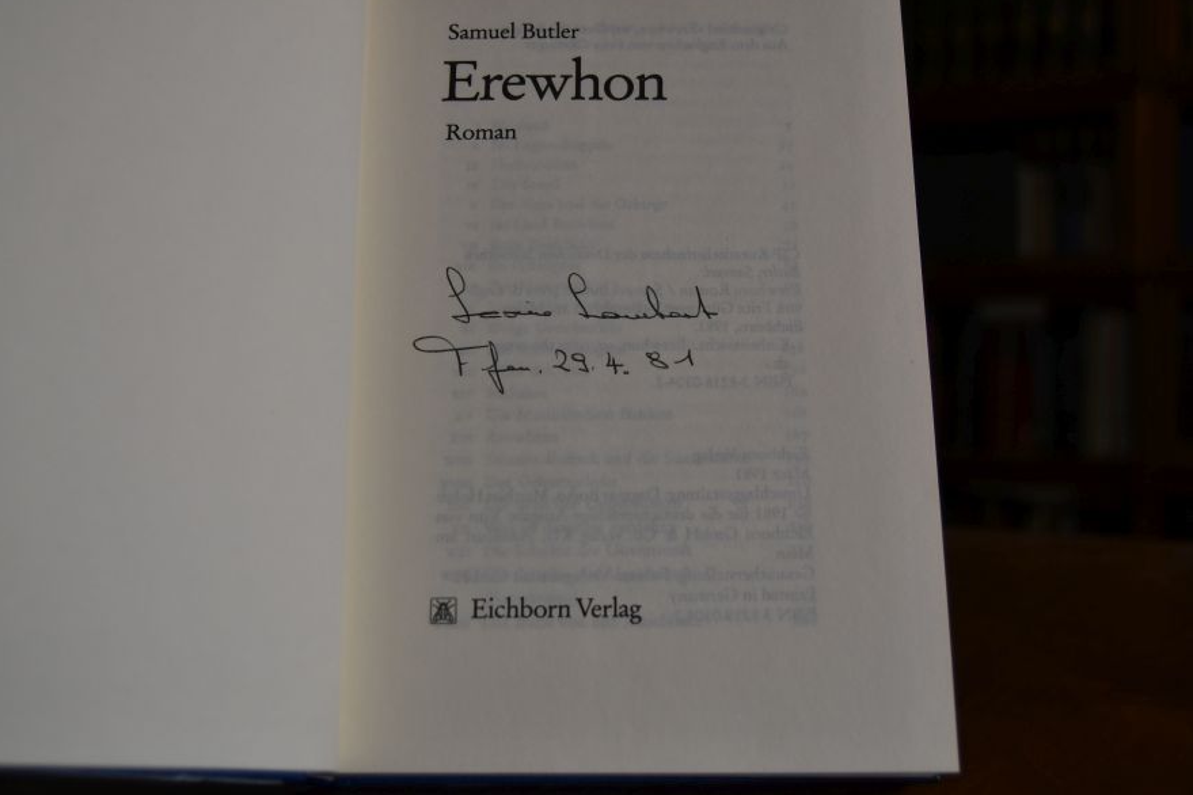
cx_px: 603
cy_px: 391
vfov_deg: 31.2
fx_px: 1425
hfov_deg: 45.4
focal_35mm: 43
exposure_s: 1/250
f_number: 4.5
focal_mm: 28
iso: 400
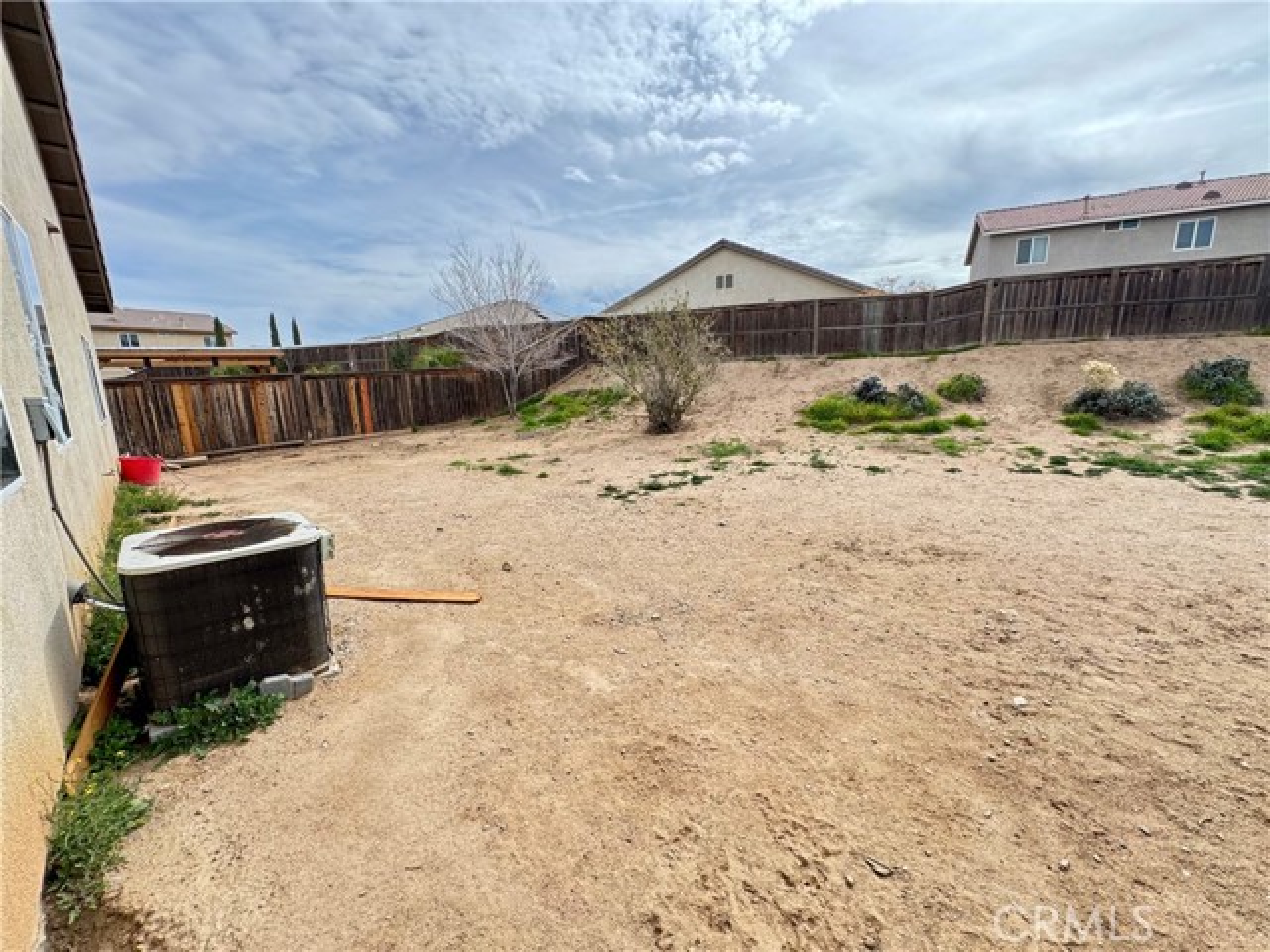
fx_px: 514
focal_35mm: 14
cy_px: 476
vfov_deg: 85.7
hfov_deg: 102.1
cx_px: 635
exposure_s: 1/657
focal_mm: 2.22
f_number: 2.2
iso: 40
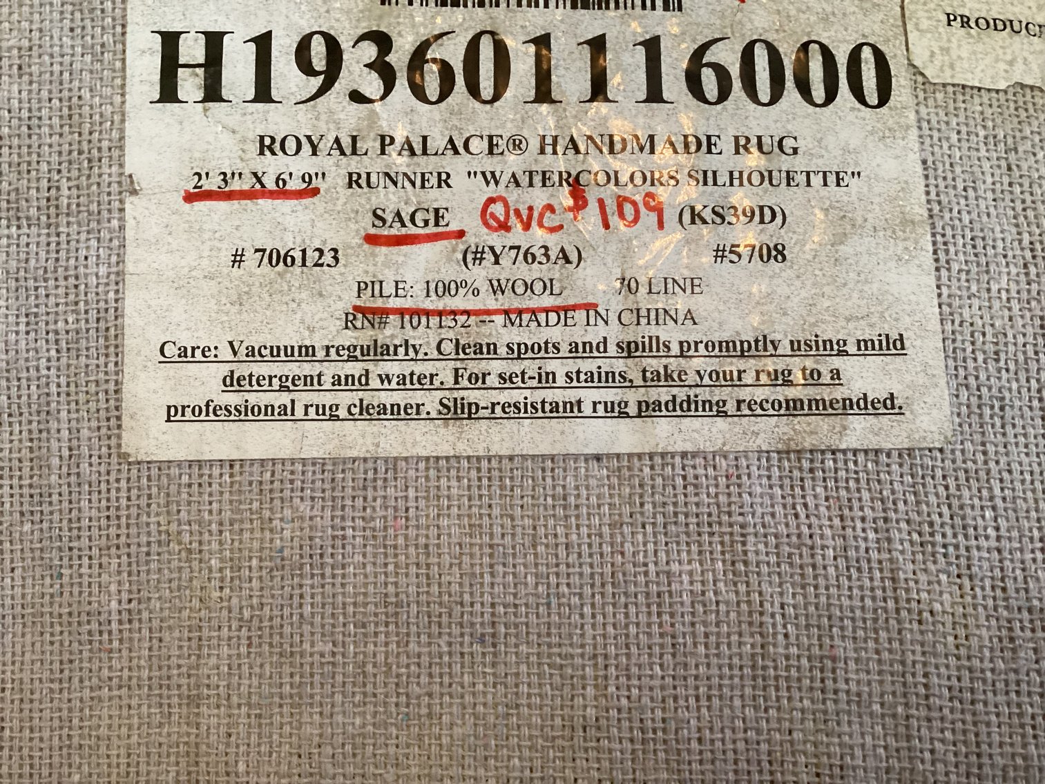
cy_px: 392
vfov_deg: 45.4
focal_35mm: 31
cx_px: 522
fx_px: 936
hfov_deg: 58.3
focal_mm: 3.3
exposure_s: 1/50
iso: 320
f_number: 2.4
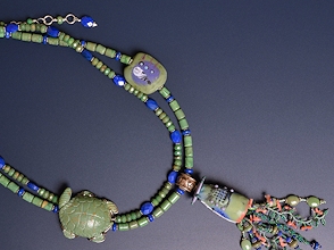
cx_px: 127
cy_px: 149
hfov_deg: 34.2
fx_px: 540
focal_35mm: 56
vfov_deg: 26.0
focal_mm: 24
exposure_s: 5
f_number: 11
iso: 100
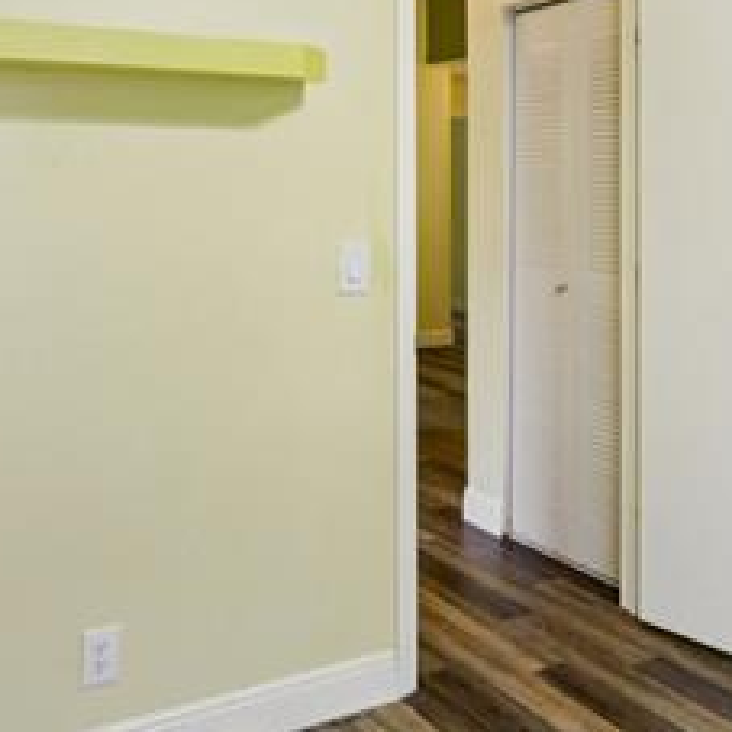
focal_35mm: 42
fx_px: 1005
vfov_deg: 39.2
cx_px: 464
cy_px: 202
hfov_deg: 39.7
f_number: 9
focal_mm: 14
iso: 200
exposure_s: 1/8
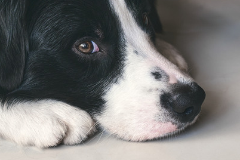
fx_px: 1293
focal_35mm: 194
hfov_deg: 10.6
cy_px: 47
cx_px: 81
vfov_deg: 7.1
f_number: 5
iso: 800
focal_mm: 100
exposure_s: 1/80
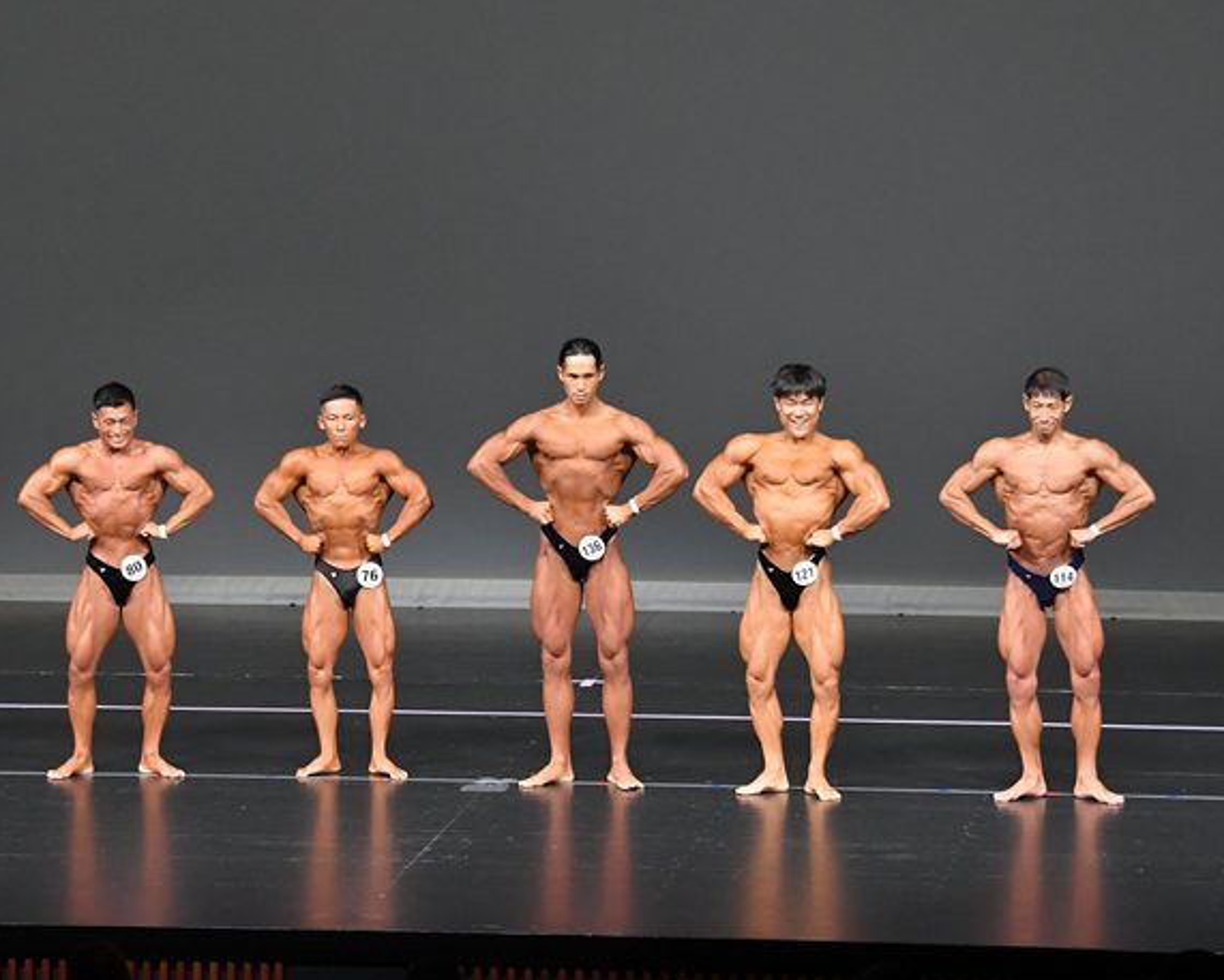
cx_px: 479
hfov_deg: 10.1
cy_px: 446
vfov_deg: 8.1
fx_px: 6920
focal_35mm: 191
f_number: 5.6
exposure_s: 1/400
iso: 5000
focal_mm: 100
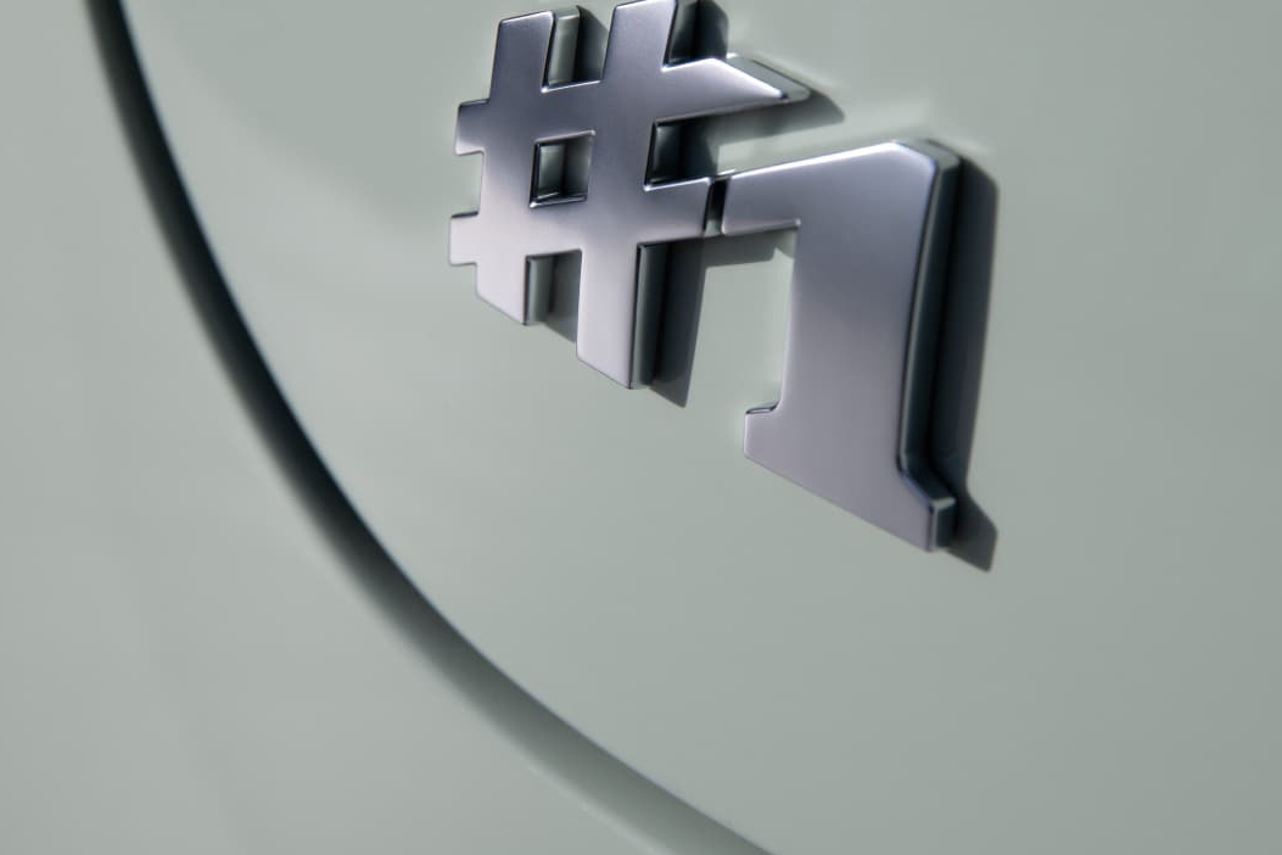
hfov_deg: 18.1
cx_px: 754
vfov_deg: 12.1
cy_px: 263
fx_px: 4024
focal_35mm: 113
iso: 64
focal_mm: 62
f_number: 7.1
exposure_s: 1/500
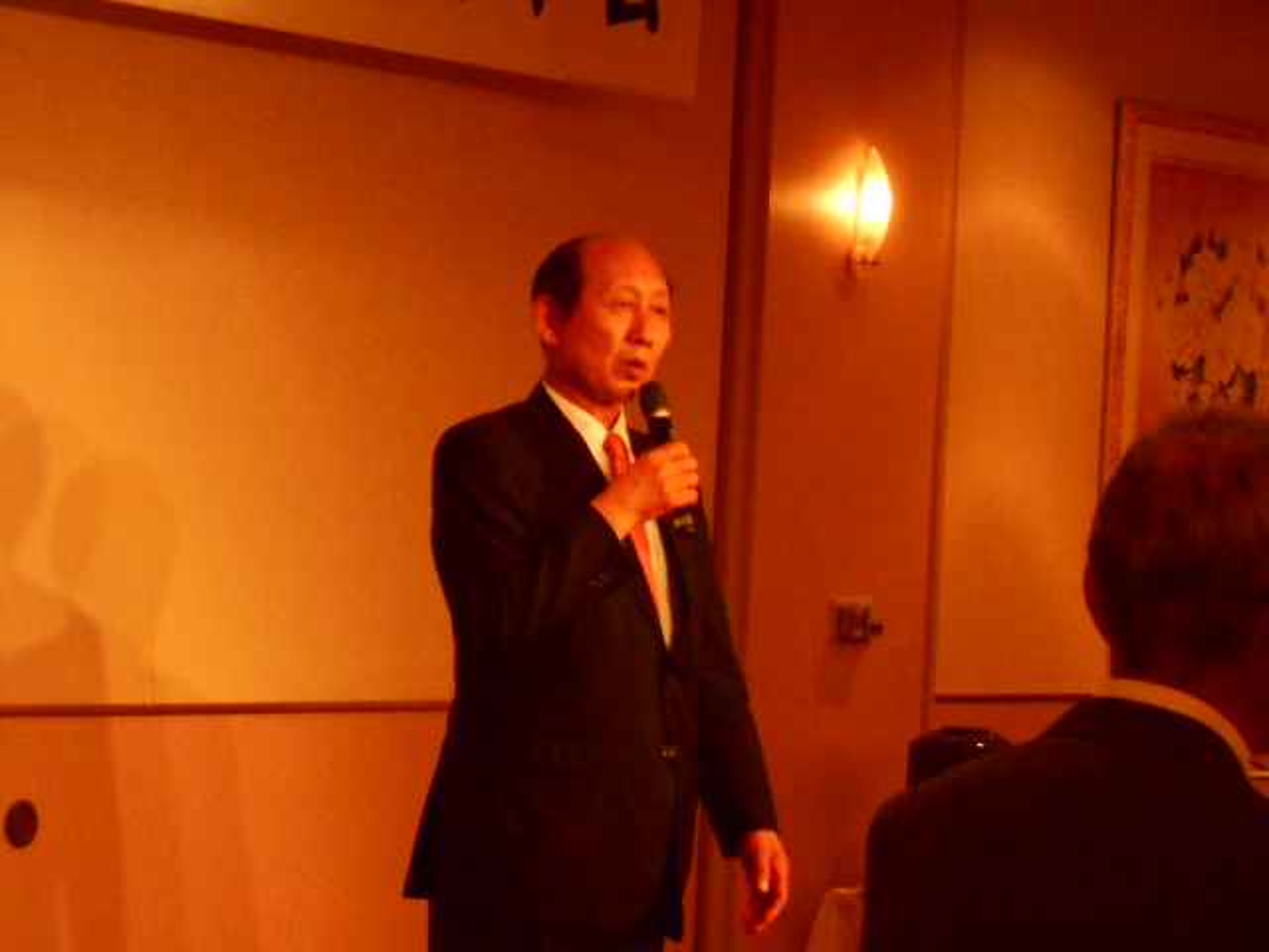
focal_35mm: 130
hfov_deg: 15.2
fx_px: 4766
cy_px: 476
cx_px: 634
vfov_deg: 11.4
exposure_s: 1/60
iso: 1100
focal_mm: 23
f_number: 6.5
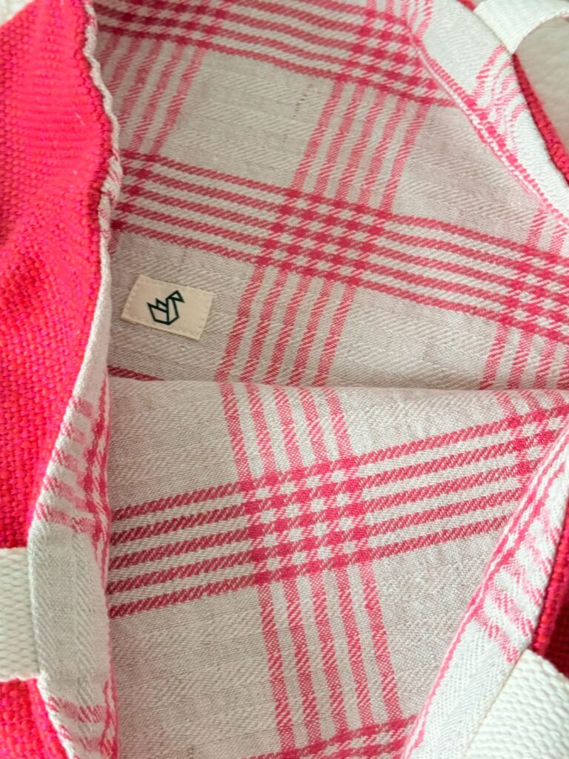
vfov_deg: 39.7
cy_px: 380
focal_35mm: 48
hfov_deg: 30.3
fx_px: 1052
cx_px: 284
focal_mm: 6.76
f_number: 1.78
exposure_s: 1/60
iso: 160
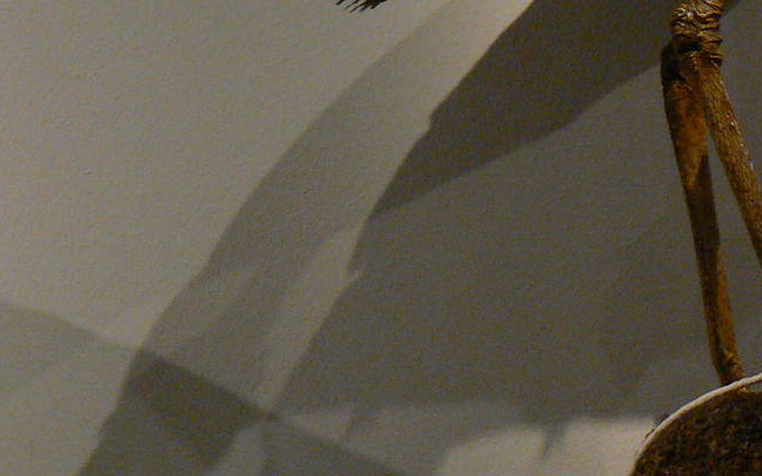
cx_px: 821
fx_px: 1931
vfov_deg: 13.8
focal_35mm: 93
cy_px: -46
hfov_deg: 21.3
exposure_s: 1/25
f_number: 2.8
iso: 200
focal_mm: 6
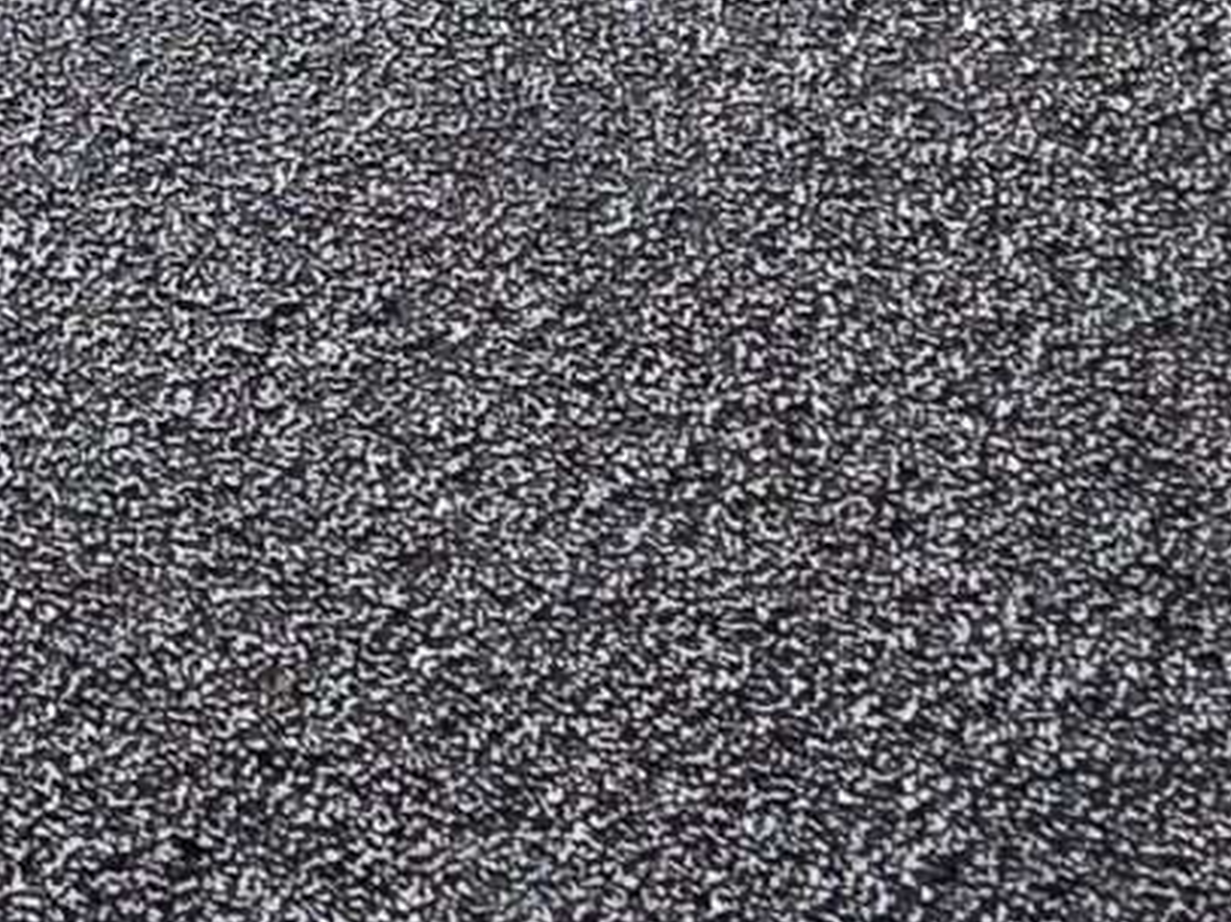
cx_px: -1001
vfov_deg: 11.0
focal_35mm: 82
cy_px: -1905
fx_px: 2914
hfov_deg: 18.5
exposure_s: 1/60
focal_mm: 2.2
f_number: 2.2
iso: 100
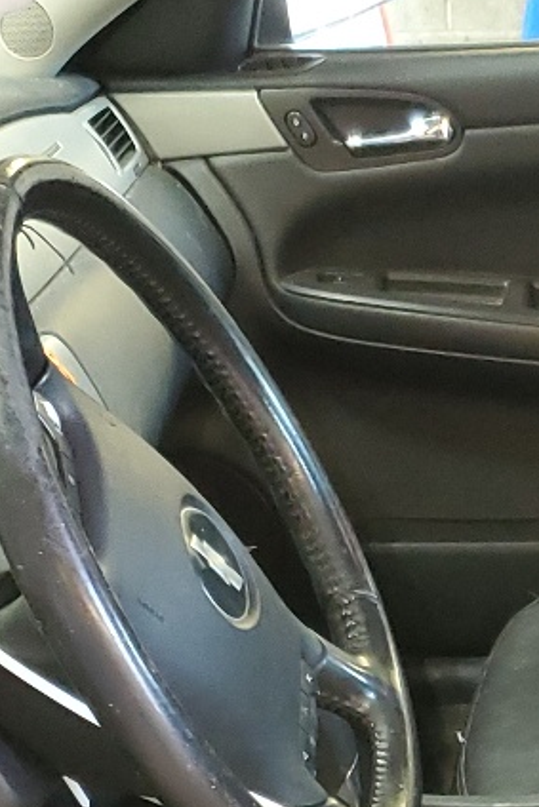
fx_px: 2289
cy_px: 801
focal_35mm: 102
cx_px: 560
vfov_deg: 19.5
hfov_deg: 13.2
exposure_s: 1/60.2
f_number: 1.5
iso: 342
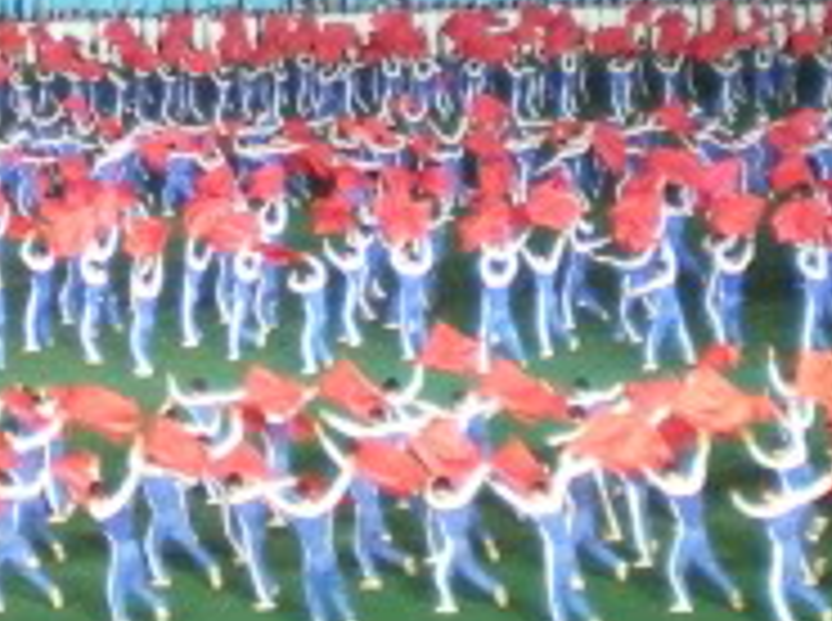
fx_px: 3742
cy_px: -522
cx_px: 49
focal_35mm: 156
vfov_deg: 9.0
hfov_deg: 12.6
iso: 200
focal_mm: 6.3
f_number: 3.1
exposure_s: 1/50
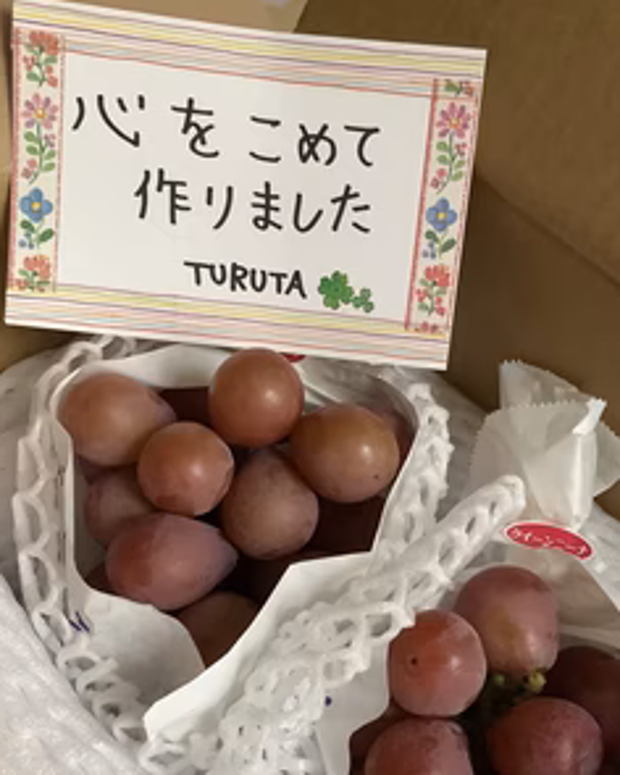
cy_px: 518
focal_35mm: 41
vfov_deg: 44.1
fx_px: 940
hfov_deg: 36.4
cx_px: 357
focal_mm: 3.3
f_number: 2.4
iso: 640
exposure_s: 1/25
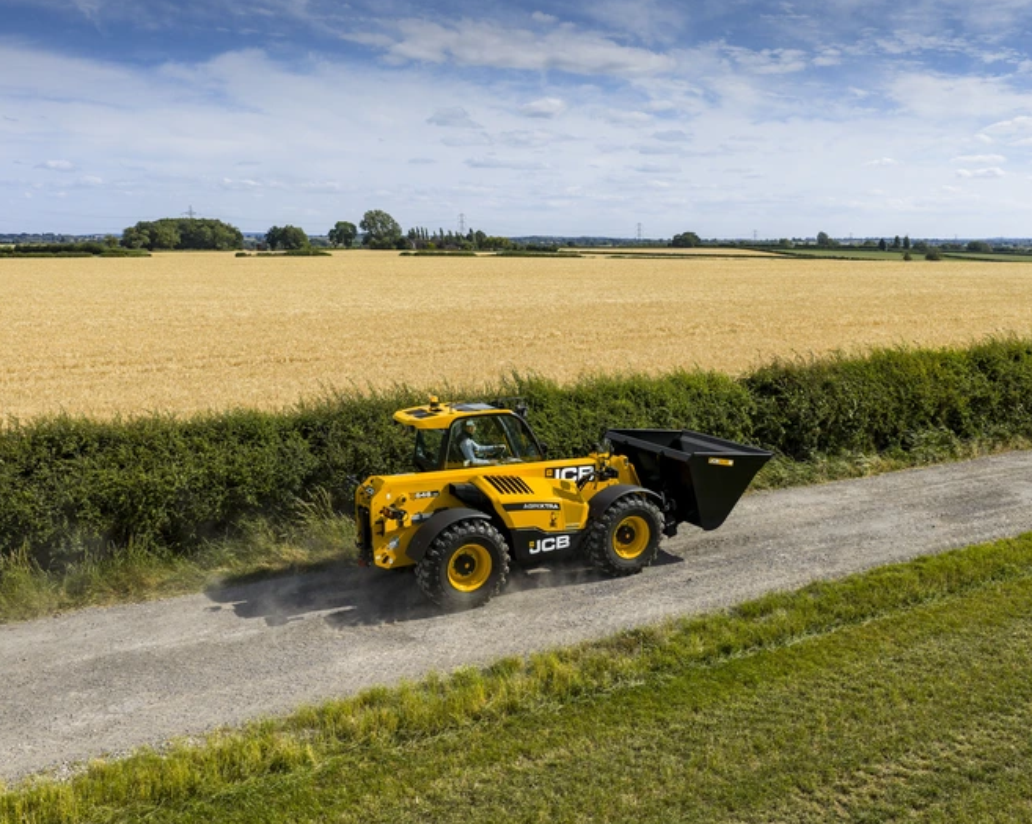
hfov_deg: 55.4
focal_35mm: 32
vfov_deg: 45.8
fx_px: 977
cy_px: 414
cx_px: 597
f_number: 2.8
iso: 200
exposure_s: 1/2000
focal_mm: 14.45
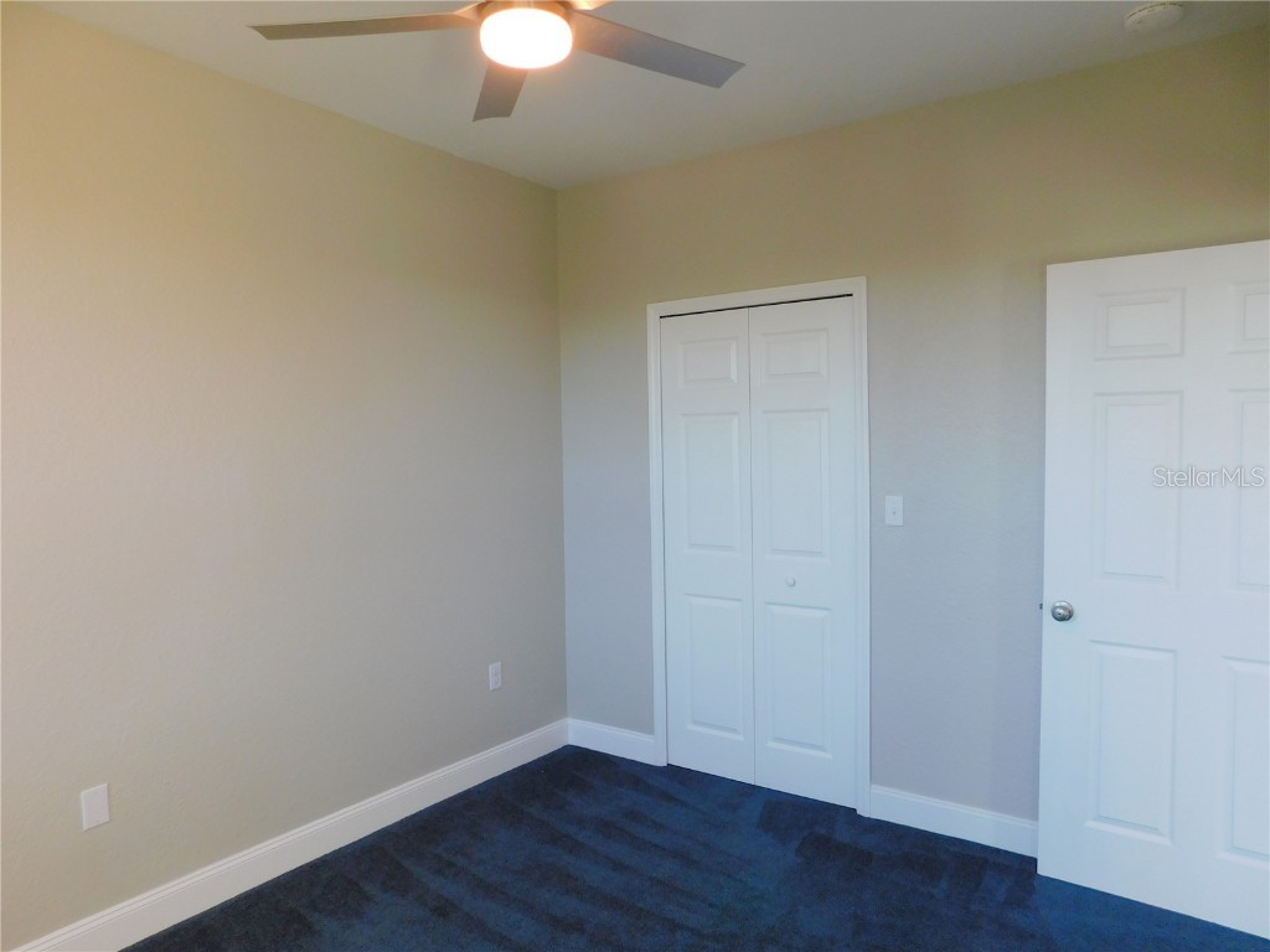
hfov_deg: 73.9
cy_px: 476
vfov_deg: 58.9
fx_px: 844
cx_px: 635
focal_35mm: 23
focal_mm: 4
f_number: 3
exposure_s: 1/60
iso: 125
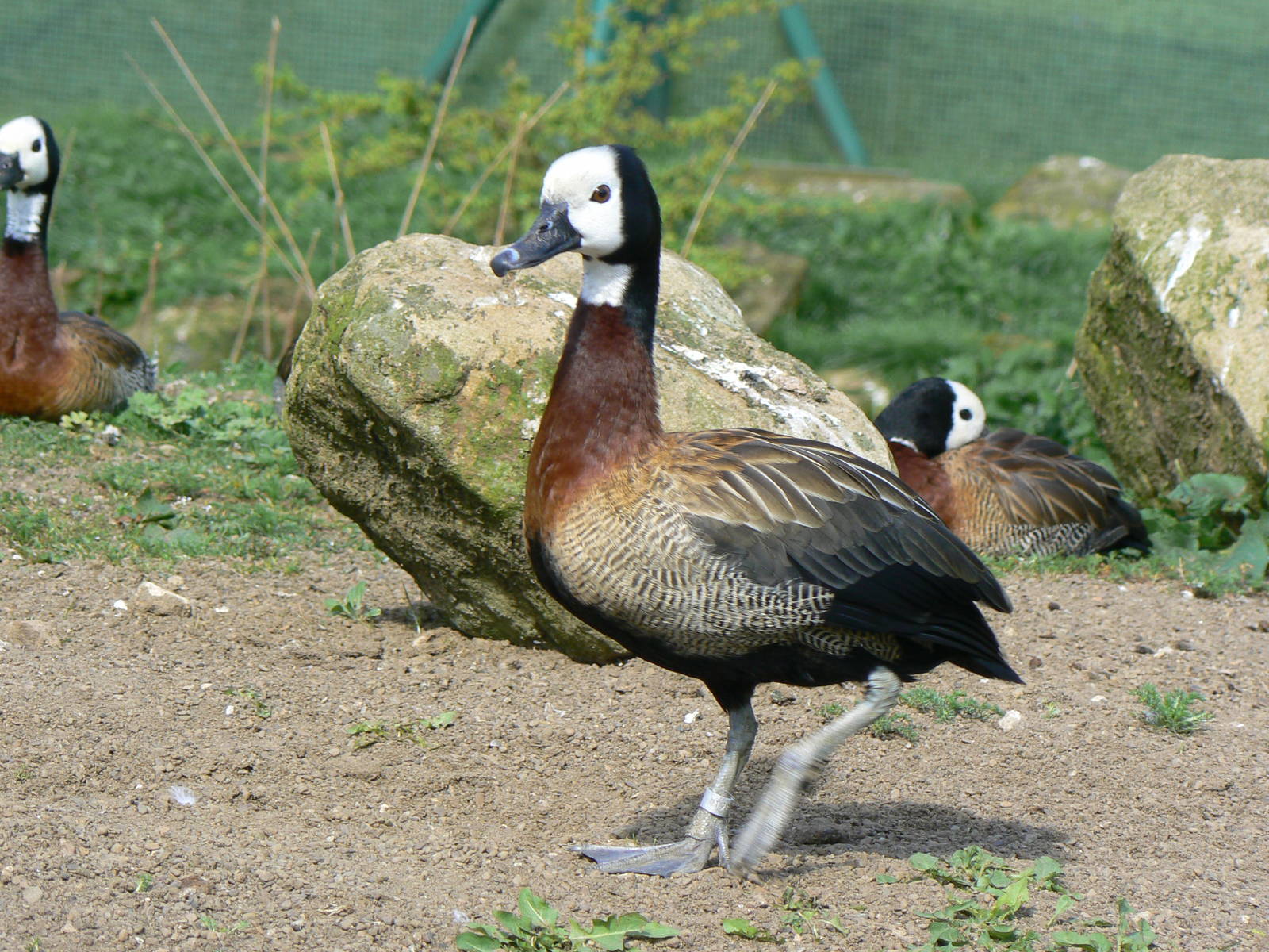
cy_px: 476
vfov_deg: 6.8
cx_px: 634
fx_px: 8028
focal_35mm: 219
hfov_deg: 9.0
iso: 80
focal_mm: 36.5
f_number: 5.6
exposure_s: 1/125
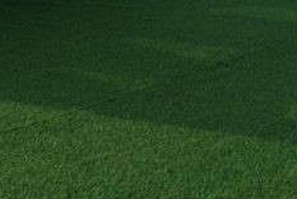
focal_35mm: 104
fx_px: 859
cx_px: -199
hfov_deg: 17.0
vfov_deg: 11.8
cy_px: -205
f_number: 8
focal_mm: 16
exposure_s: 1/250
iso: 100
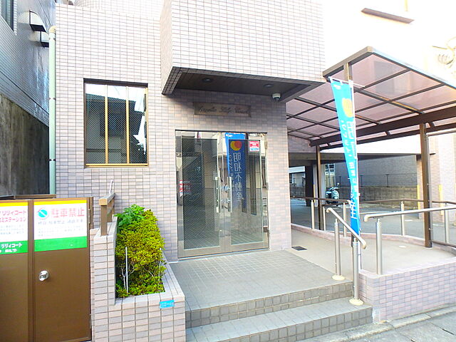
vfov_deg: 63.4
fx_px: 277
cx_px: 228
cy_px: 171
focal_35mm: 21
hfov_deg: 79.0
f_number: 3.5
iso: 200
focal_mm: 3.7
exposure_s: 1/40
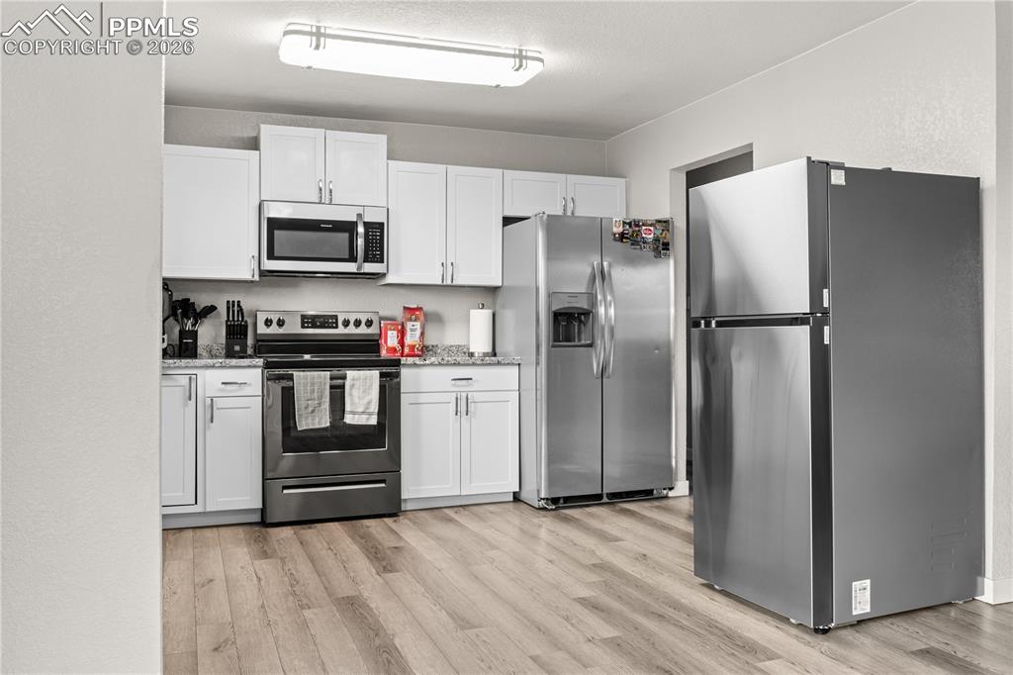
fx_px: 831
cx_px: 506
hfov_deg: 62.7
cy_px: 338
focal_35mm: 30
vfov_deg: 44.2
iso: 100
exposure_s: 1/1.25
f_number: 8
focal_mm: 19.7
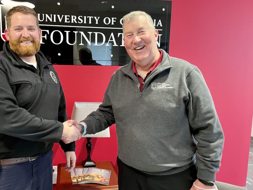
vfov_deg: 44.2
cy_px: 97
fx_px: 234
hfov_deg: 56.3
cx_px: 98
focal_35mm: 32
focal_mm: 4.2
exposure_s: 1/60
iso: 320
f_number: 1.6
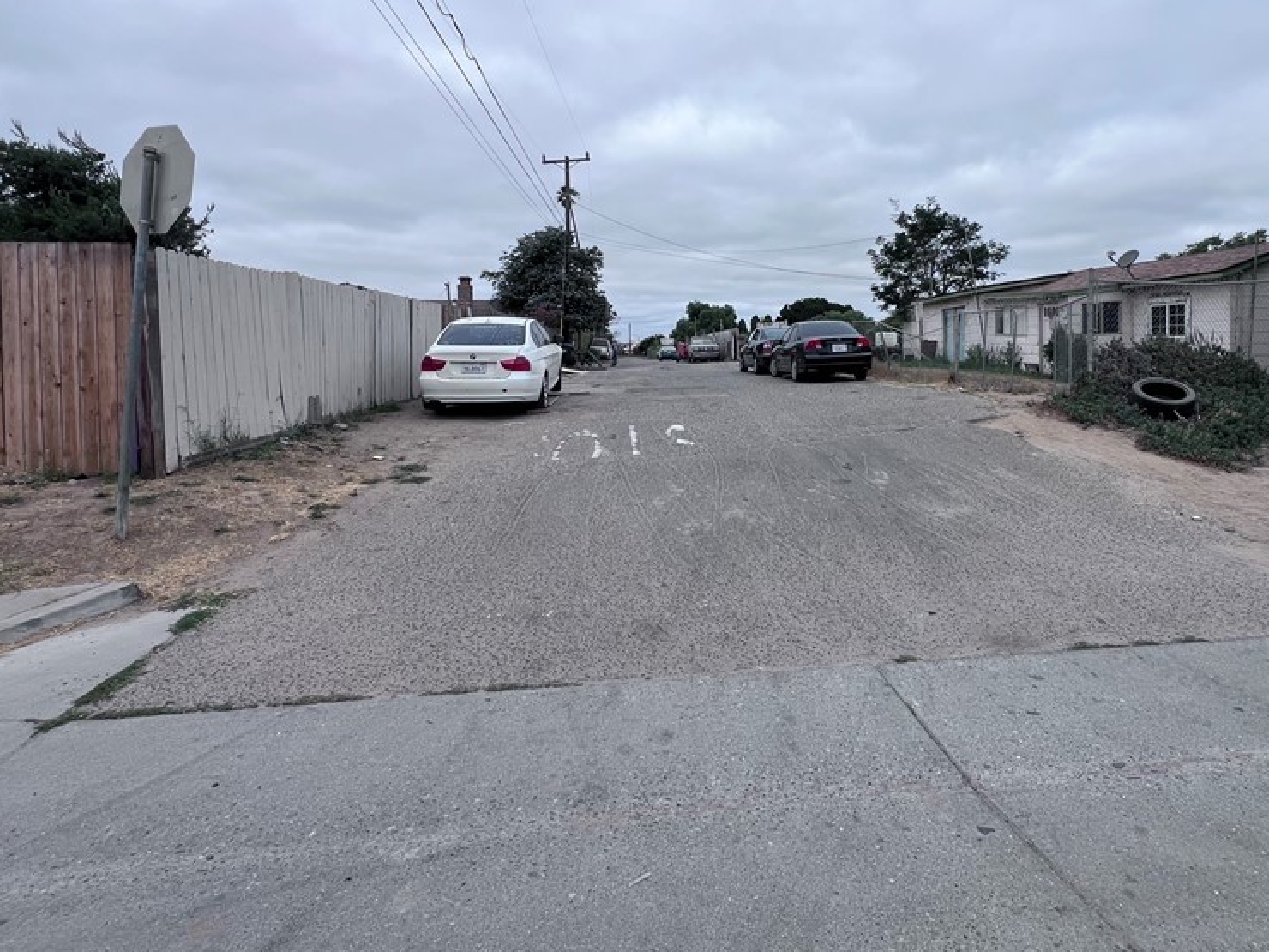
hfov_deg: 87.1
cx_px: 729
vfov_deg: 70.6
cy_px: 367
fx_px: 660
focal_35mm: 18
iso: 32
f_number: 1.8
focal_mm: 1.57
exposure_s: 1/2273
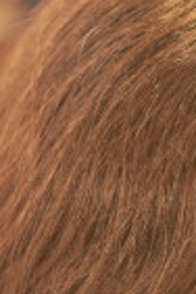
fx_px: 1525
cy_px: 375
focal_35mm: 187
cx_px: 240
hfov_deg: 7.3
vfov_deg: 10.8
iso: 800
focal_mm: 35
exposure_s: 1/200
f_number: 1.8
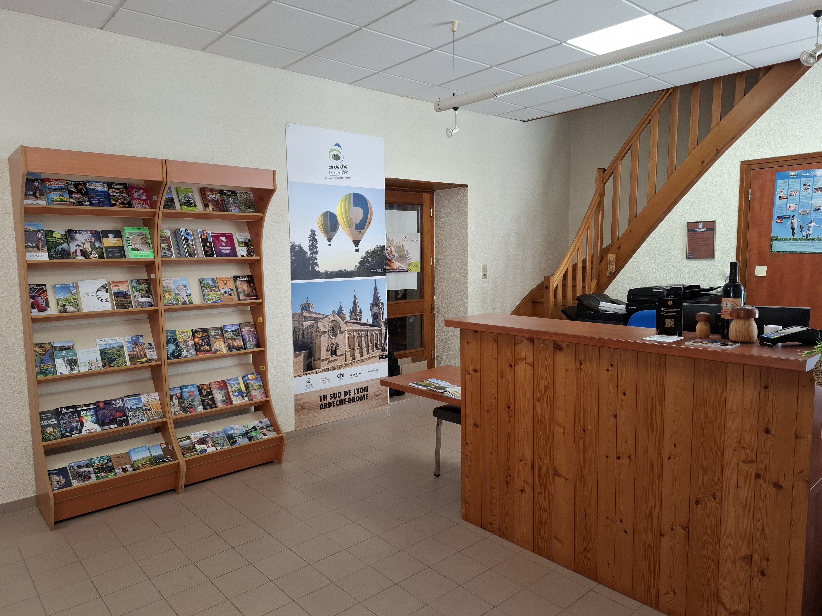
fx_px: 546
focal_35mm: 23
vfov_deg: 58.9
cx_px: 411
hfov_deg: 73.9
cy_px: 308
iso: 125
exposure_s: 1/100
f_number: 1.8
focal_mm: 5.54
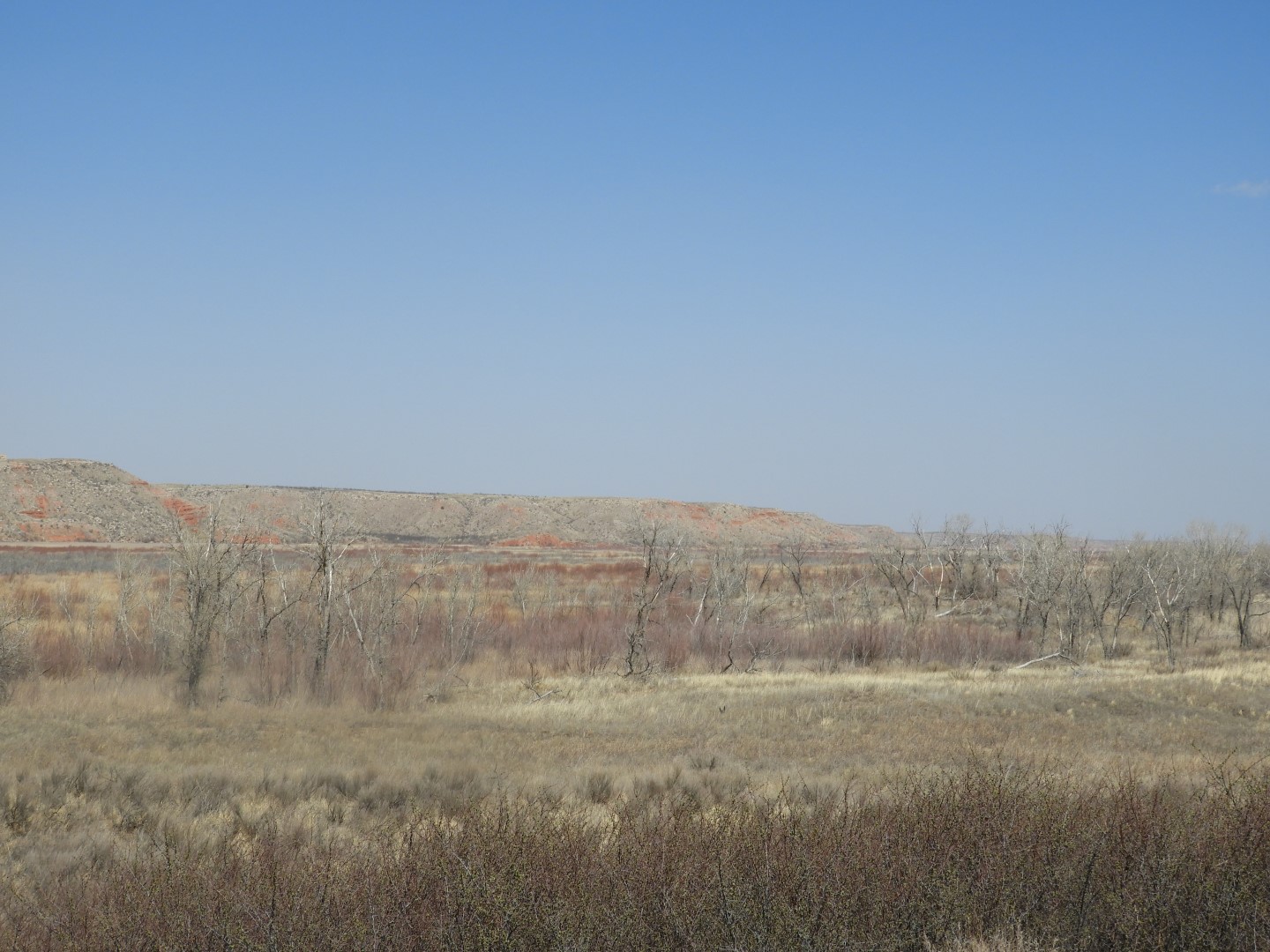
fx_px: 2568
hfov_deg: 27.8
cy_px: 476
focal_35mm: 70
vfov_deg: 21.0
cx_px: 635
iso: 100
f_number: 4.5
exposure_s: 1/1600
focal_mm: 12.5
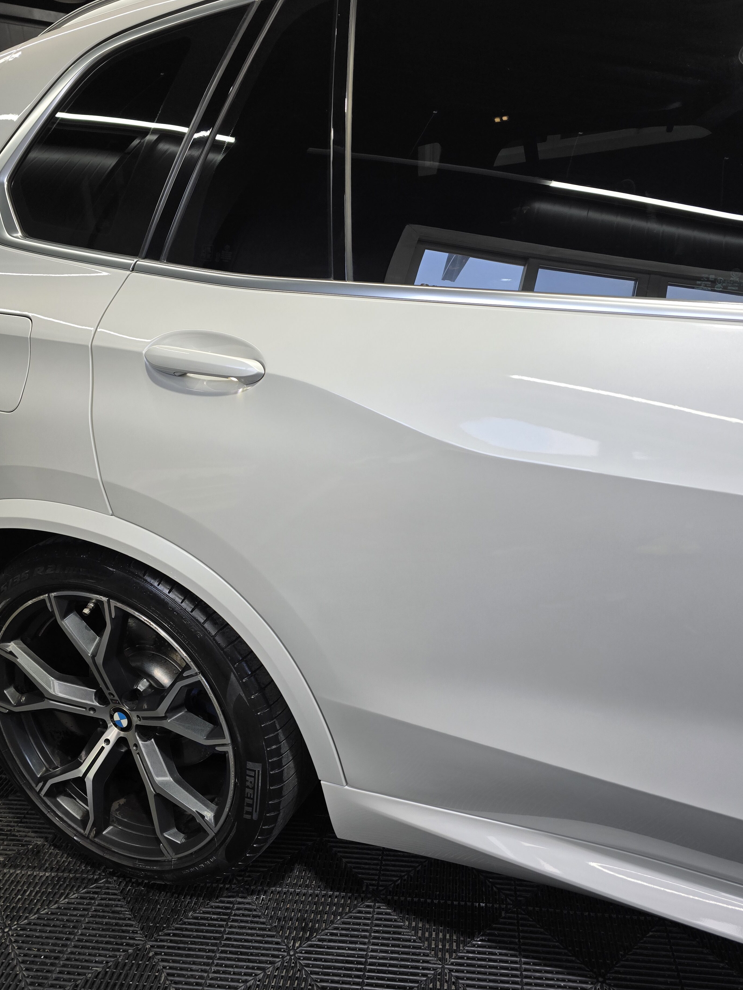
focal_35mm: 25
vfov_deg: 69.4
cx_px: 397
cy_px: 515
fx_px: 715
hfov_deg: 54.8
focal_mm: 6.3
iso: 50
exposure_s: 1/120
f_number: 1.7
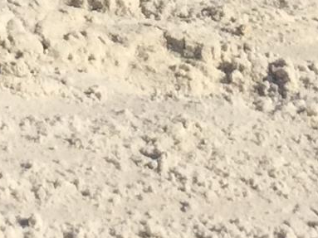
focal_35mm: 227
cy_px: -454
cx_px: 158
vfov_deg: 6.1
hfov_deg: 8.7
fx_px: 2085
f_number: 2.2
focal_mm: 4.15
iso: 32
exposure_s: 1/4950
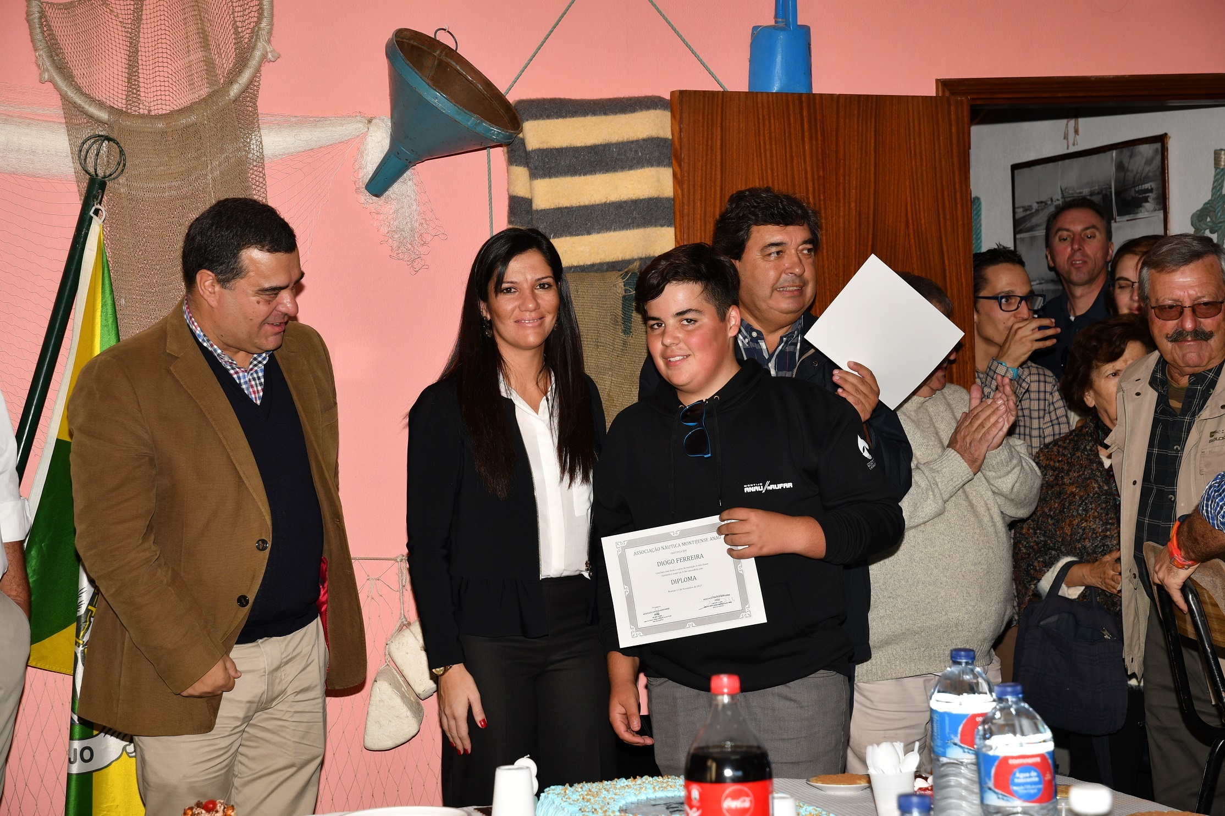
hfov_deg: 28.1
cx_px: 612
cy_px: 408
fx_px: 2450
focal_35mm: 72
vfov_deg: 18.9
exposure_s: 1/160
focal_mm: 48
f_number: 5
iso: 125
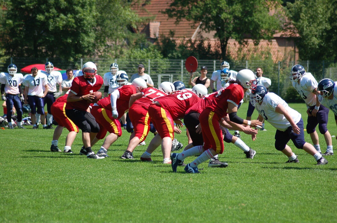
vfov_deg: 6.8
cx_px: 168
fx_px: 1892
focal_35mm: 202
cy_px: 112
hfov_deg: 10.2
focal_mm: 135
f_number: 4.5
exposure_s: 1/1000
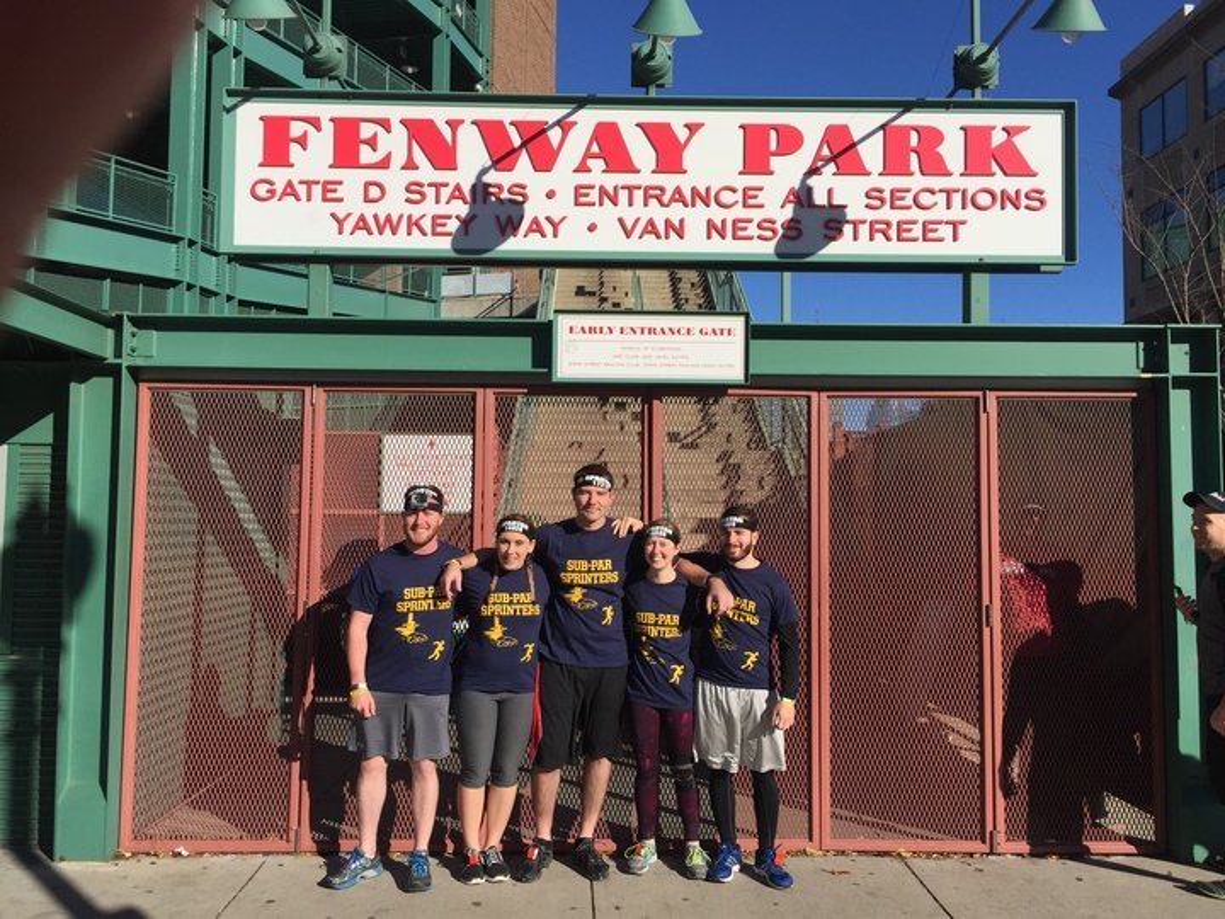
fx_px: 1026
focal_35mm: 29
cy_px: 460
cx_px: 612
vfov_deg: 48.2
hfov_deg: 61.7
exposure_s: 1/3597
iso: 32
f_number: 2.2
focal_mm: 4.15
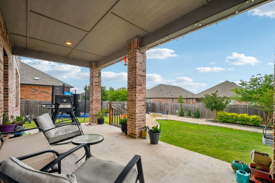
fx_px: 115
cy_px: 92
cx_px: 138
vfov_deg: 77.3
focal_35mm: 15
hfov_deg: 100.4
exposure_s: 1/640
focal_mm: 10
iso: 400
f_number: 8
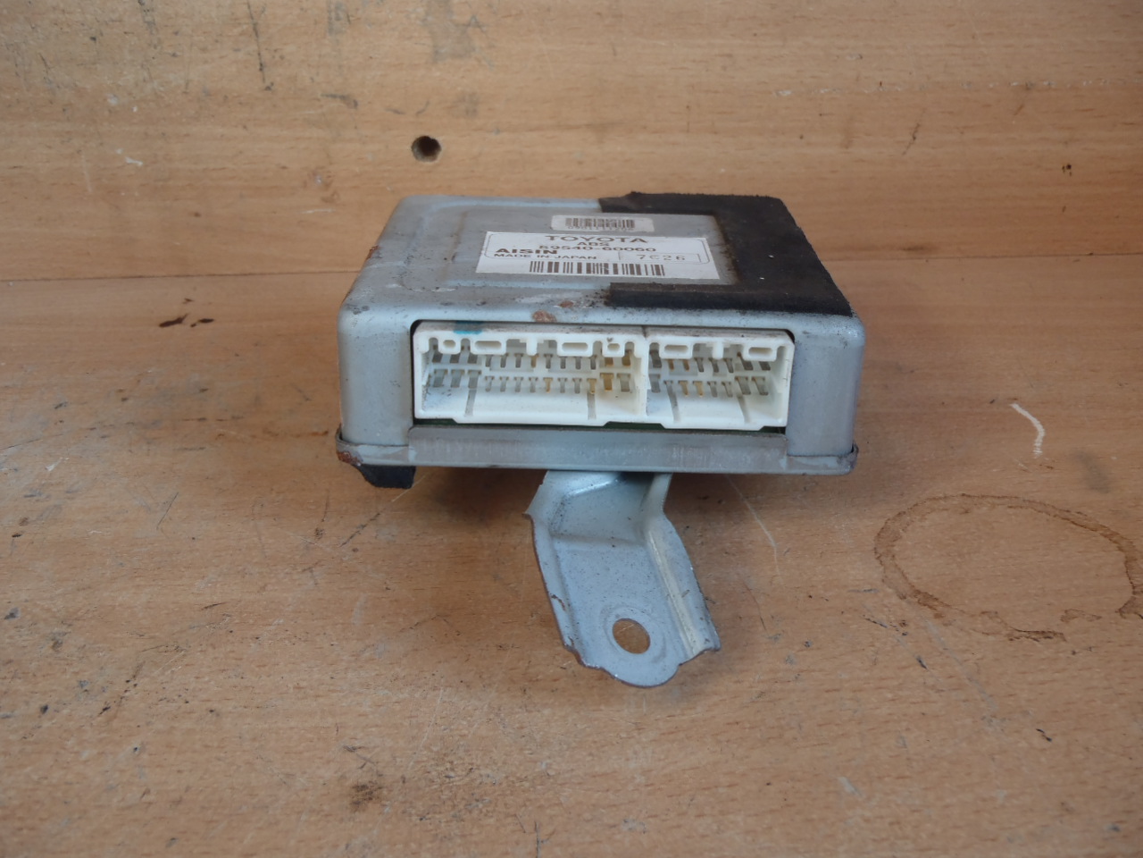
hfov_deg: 49.0
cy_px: 429
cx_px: 572
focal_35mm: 38
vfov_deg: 37.7
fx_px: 1255
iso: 100
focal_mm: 6.83
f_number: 4.6
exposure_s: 1/50
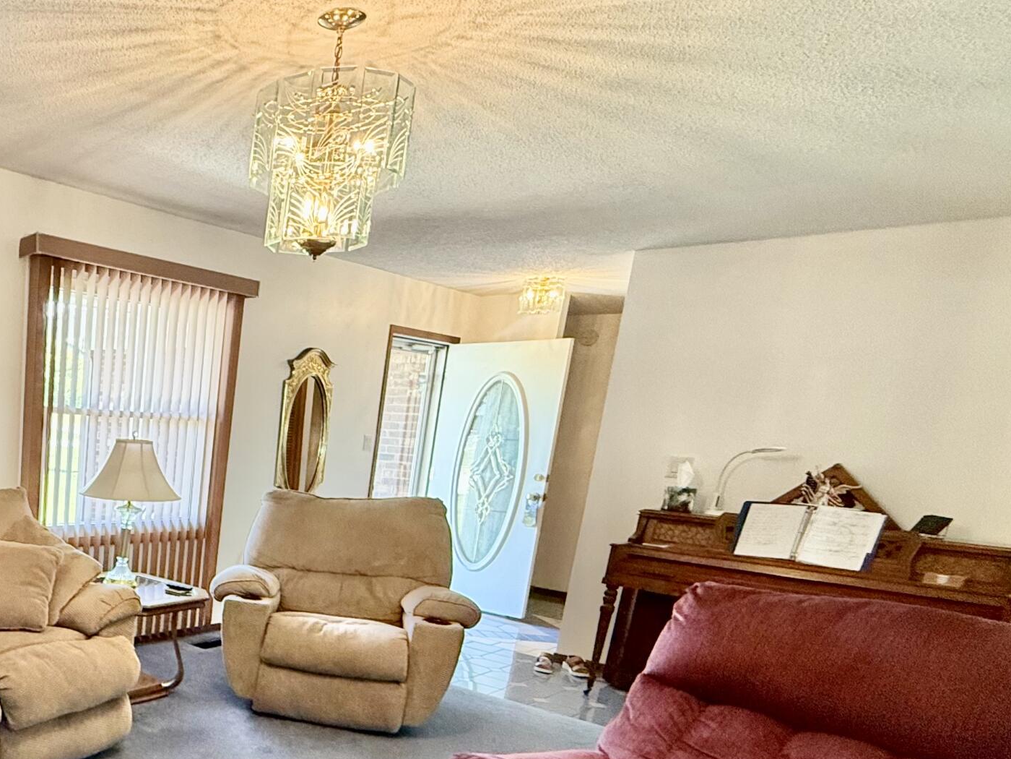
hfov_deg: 50.1
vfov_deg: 44.3
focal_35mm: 30
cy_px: 617
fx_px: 876
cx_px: 27
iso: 320
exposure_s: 1/120
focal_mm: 2.22
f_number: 2.2
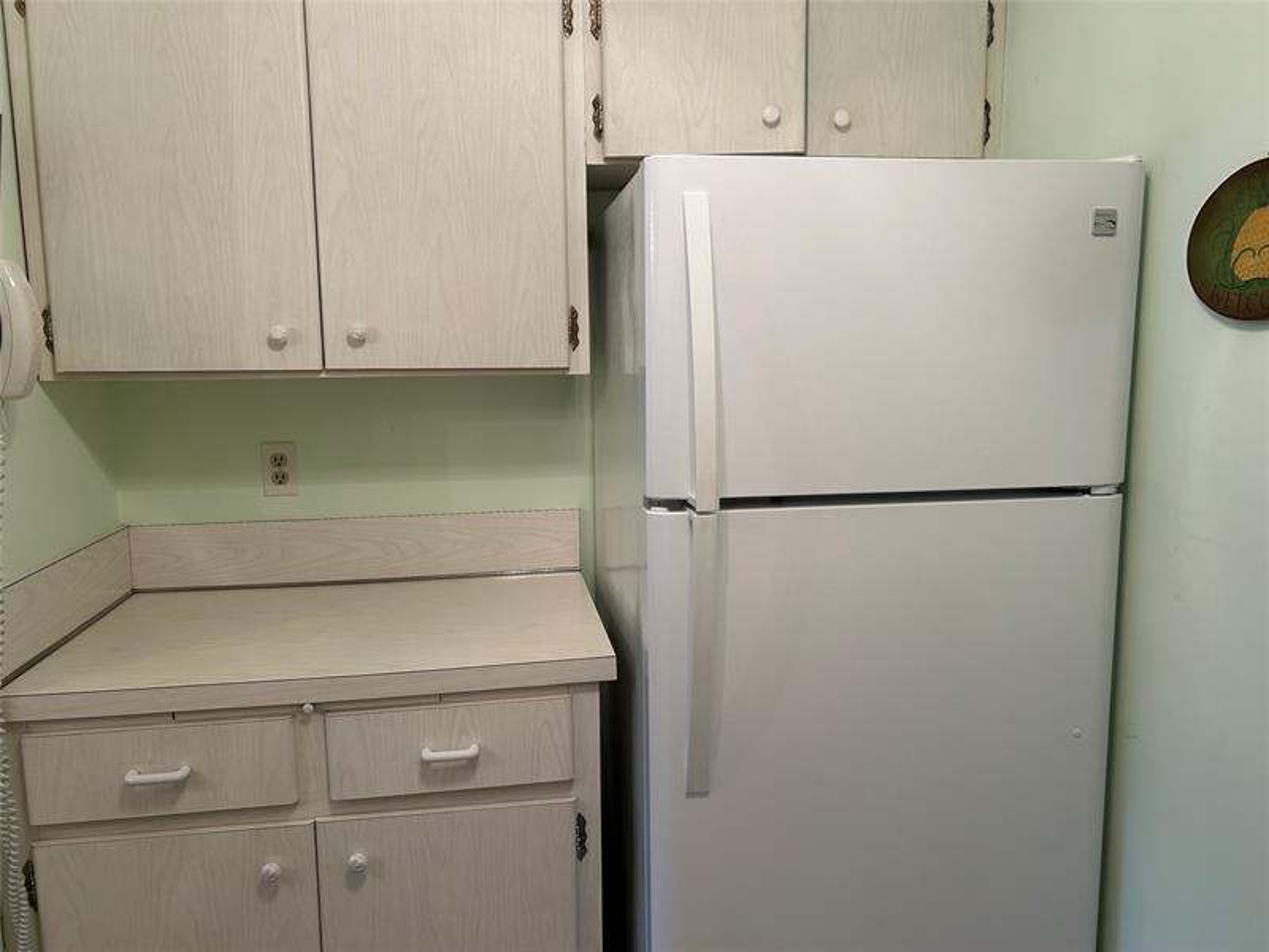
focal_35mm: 26
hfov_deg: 67.3
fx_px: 953
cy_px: 476
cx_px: 634
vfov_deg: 53.1
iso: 80
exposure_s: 1/60
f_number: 1.5
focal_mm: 5.7
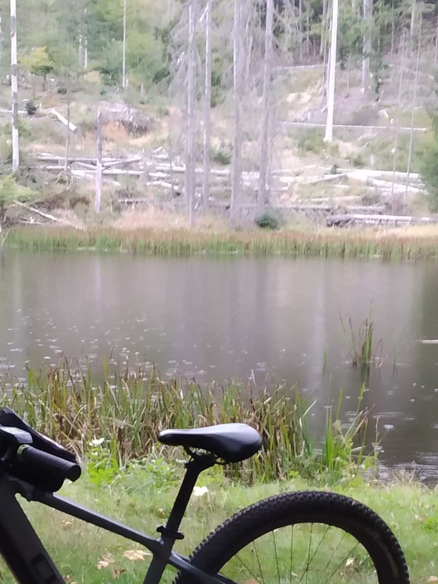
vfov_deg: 30.2
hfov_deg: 23.2
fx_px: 1063
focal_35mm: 63
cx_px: 137
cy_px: 446
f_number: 2.2
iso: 640
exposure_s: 1/17
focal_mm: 3.82
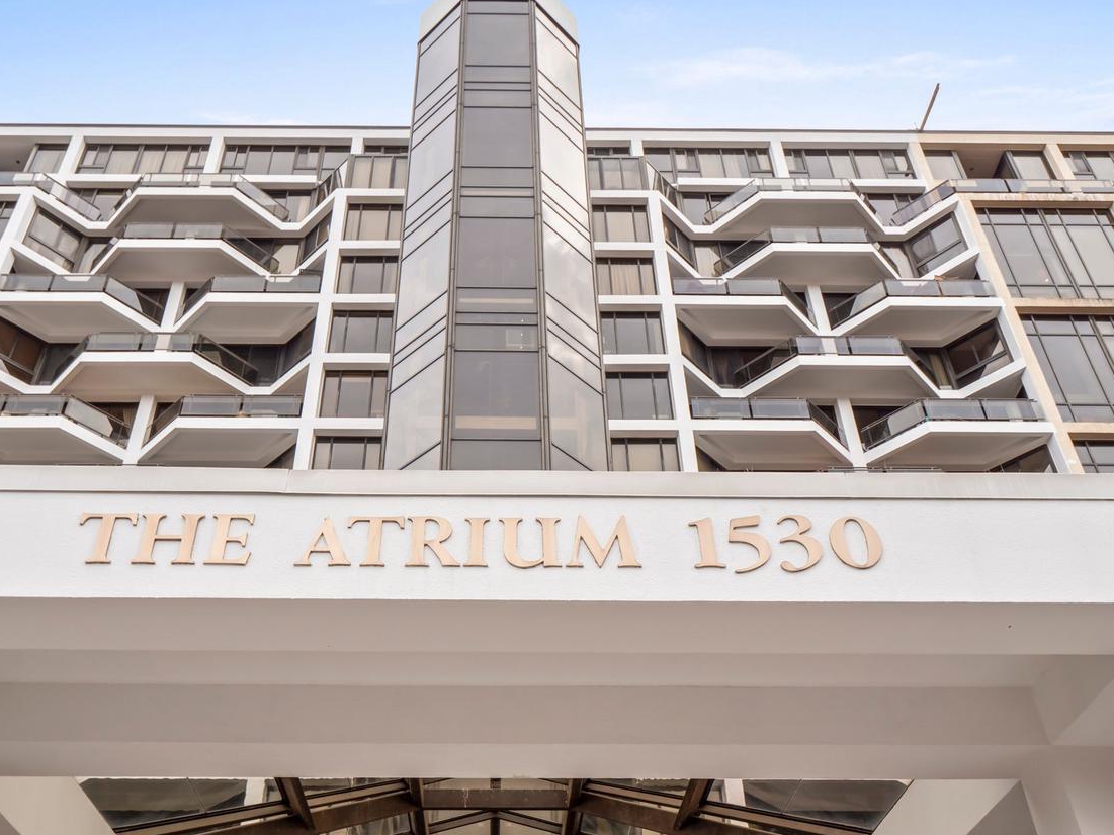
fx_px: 1094
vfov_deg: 41.5
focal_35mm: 34
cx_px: 513
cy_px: 515
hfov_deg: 53.9
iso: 320
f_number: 6.3
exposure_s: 1/100
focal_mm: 13
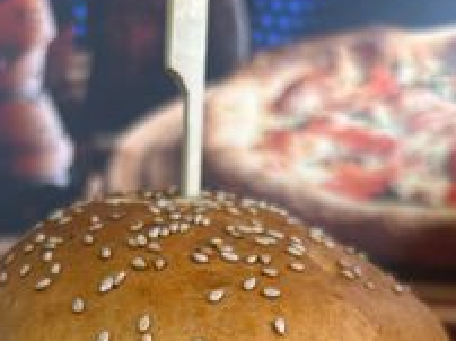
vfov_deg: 24.0
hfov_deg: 34.8
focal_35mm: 55
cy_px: 412
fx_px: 724
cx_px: 181
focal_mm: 5.7
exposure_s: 1/100
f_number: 1.5
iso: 50
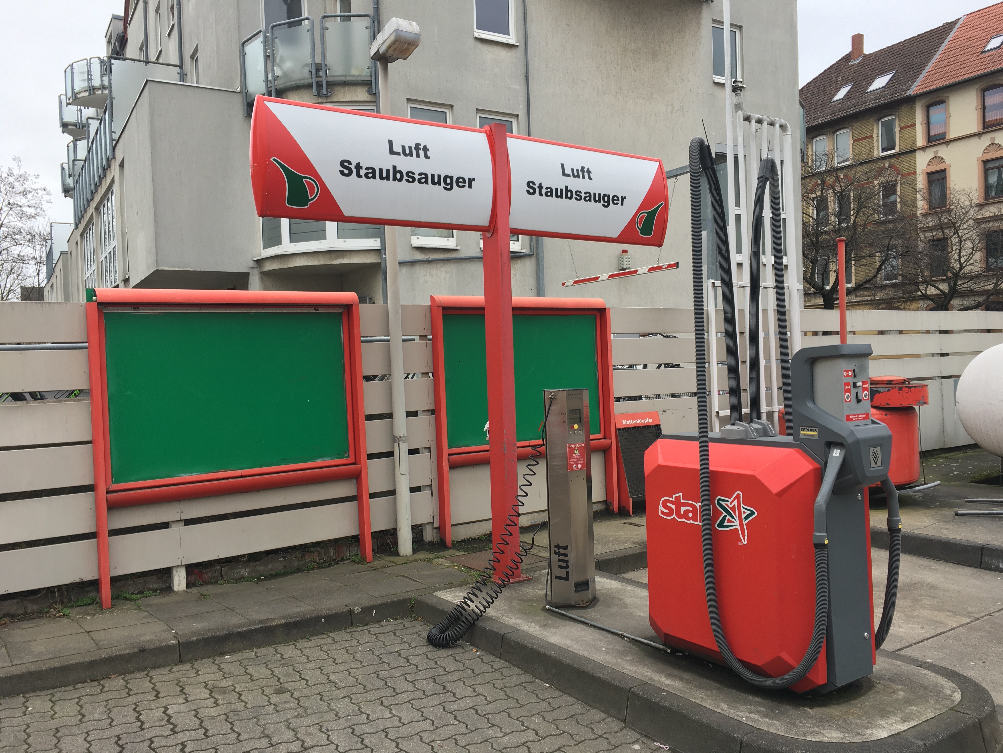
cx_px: 502
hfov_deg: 61.7
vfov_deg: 48.2
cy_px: 376
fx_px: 840
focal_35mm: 29
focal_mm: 4.15
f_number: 2.2
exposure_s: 1/134
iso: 25
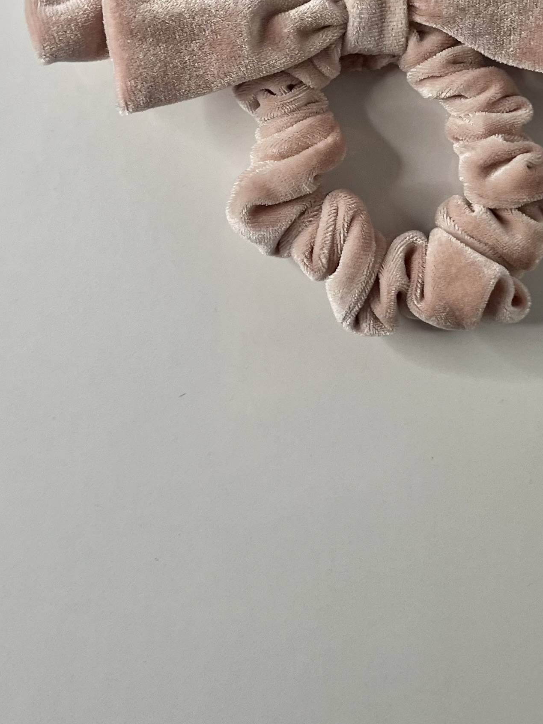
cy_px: 147
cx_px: 373
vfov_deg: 30.5
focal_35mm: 62
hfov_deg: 23.5
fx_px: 1297
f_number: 1.6
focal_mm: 5.1
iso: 80
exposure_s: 1/120
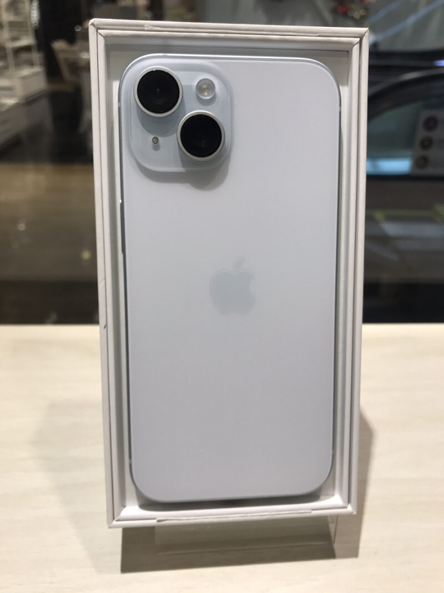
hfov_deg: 49.7
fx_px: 479
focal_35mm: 28
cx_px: 222
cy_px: 296
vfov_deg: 63.4
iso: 20
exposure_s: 1/112
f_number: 1.8
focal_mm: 3.99
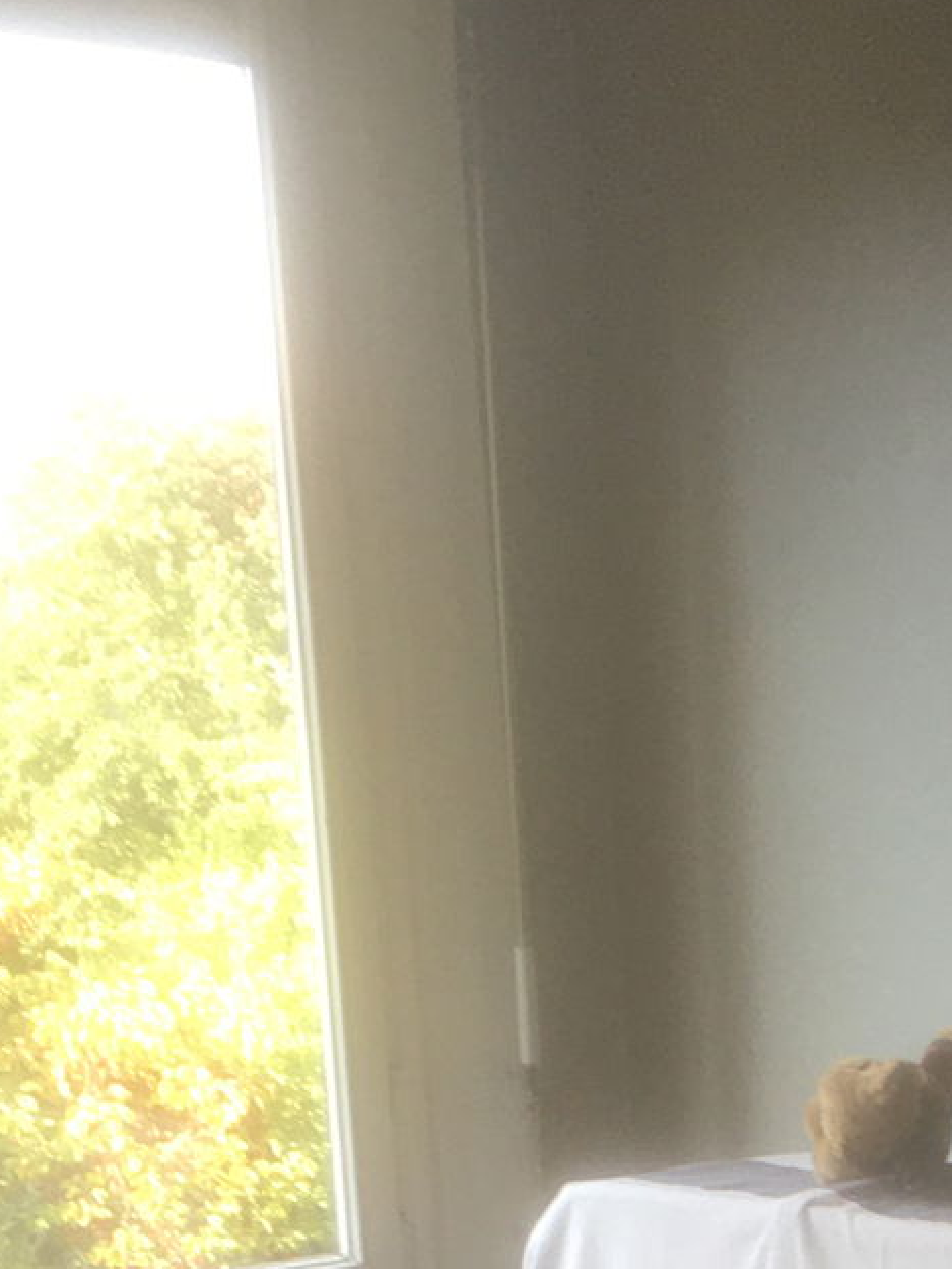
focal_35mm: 99
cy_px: 1794
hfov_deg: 14.5
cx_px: 1155
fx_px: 3629
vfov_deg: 18.1
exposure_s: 1/100
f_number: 2.2
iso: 40
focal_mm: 4.15
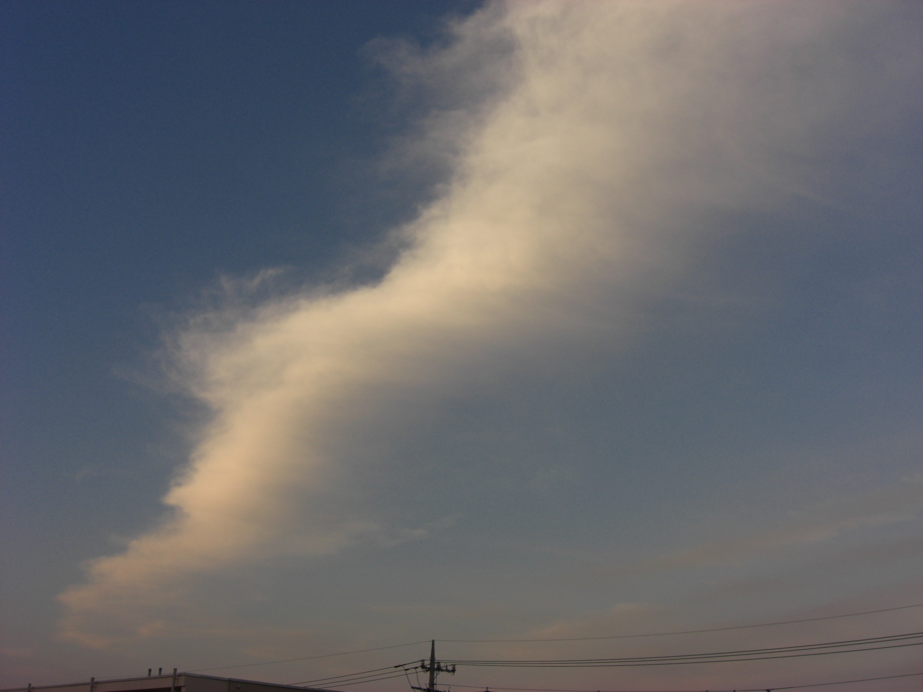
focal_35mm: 38
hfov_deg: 49.0
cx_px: 462
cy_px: 346
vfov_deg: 37.7
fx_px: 1013
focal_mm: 7.9
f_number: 4
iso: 80
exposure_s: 1/200
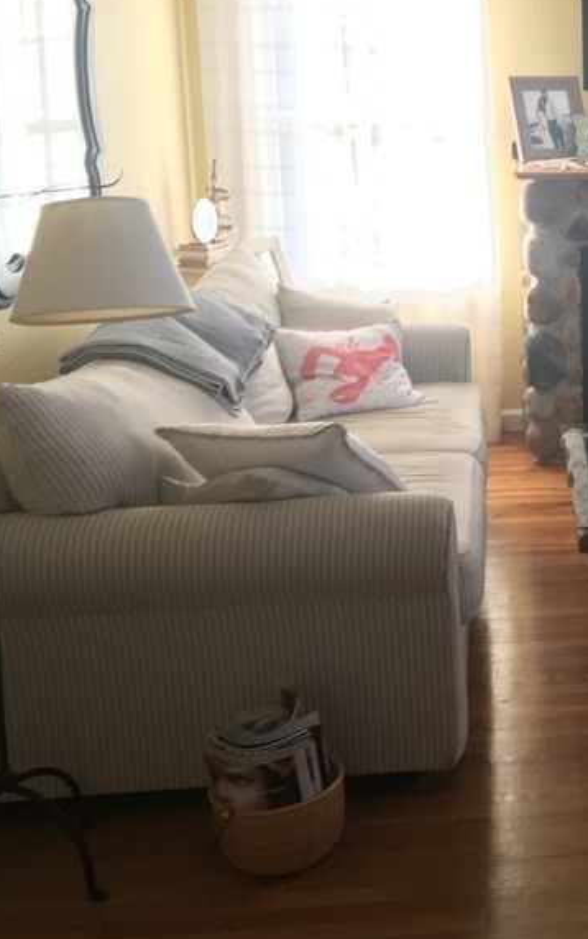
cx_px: 701
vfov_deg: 36.6
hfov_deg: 21.9
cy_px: 330
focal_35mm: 55
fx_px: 1409
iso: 50
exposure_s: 1/30
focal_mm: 4.15
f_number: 2.2
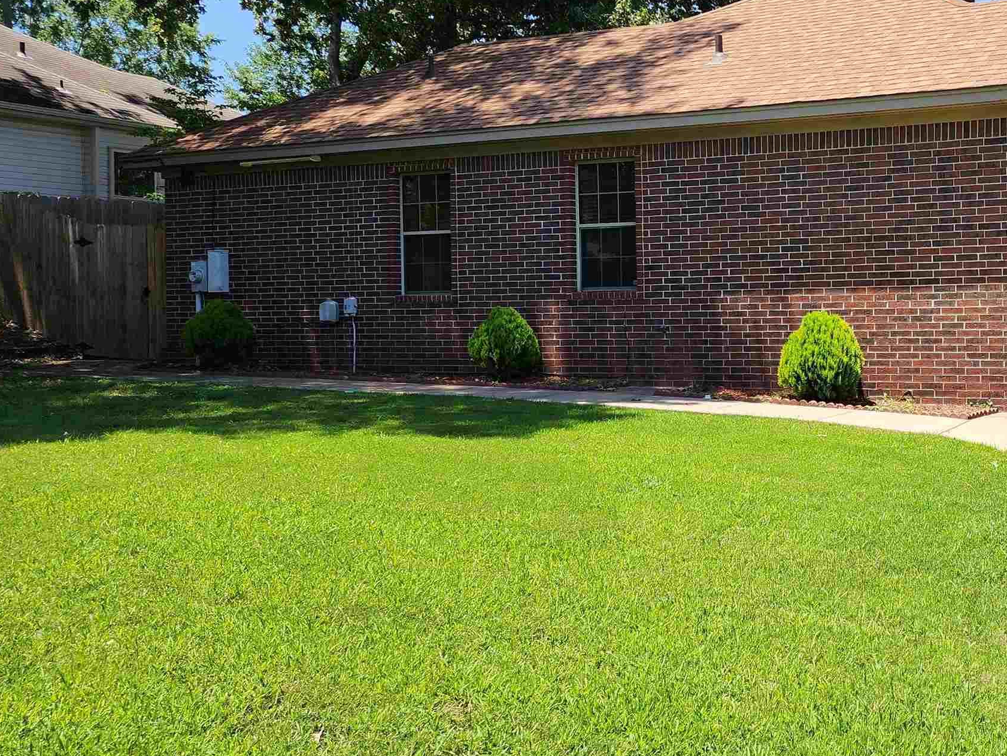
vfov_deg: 34.3
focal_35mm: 42
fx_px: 1222
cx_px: 914
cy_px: 319
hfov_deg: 41.2
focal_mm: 6.4
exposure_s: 1/591
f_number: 1.8
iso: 12
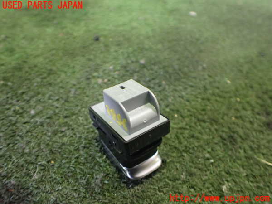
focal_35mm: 30
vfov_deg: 46.8
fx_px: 236
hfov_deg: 60.0
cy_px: 102
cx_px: 136
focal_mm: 5.4
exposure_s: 1/30
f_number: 2.3
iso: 1000
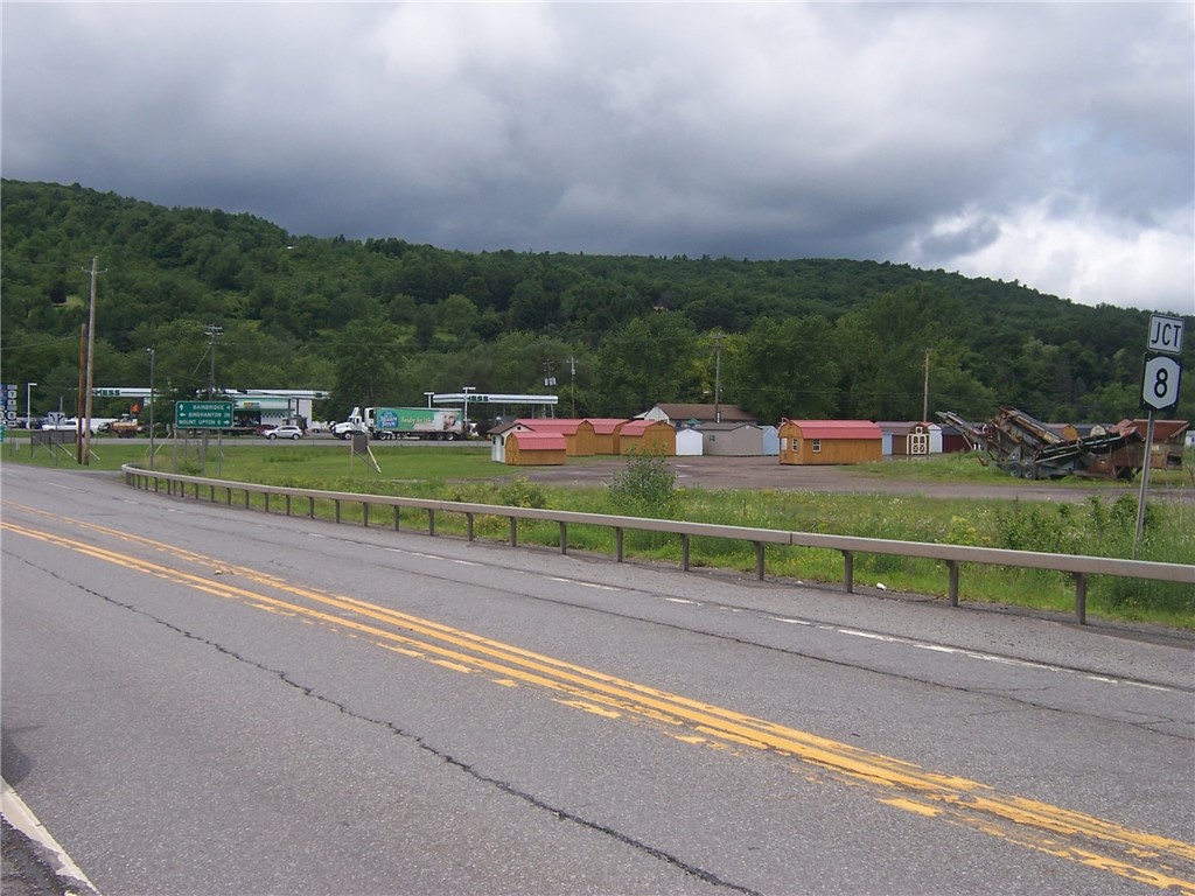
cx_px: 598
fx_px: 1692
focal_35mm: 49
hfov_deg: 38.9
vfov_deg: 29.7
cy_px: 448
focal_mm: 8.2
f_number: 4
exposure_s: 1/1000
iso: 80
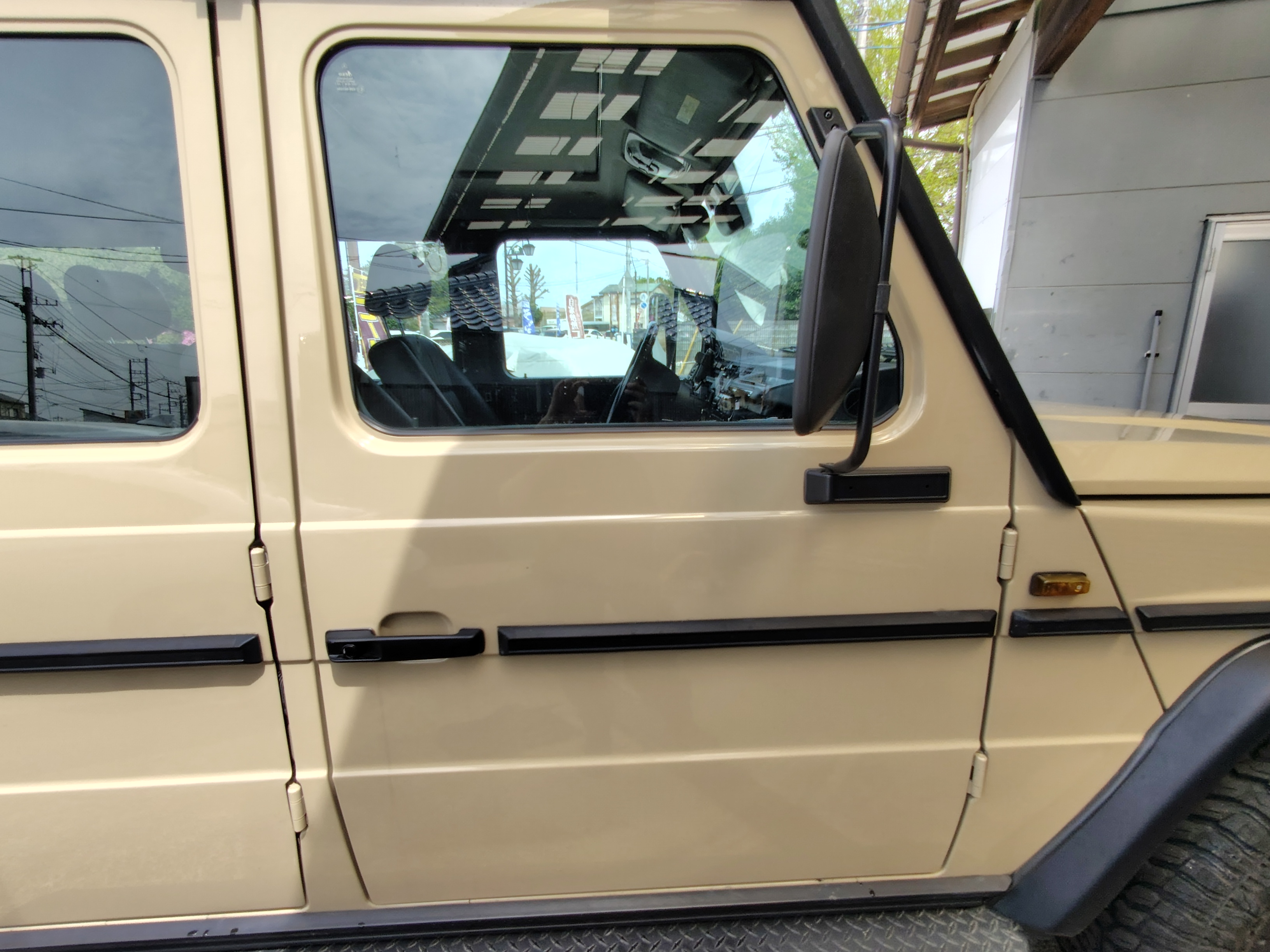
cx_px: 635
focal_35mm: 15
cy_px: 476
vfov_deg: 81.7
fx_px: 550
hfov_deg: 98.2
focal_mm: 1.6
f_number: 2.4
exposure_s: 1/354
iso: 50
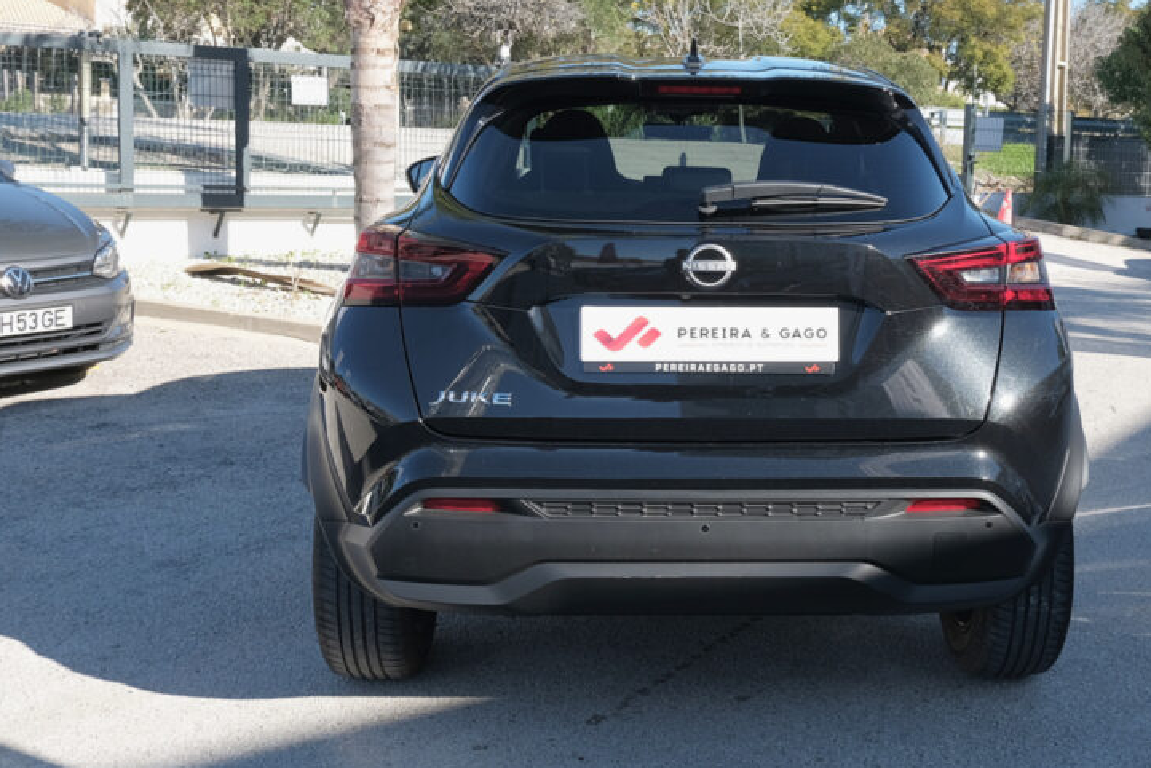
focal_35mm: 44
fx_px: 1407
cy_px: 335
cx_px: 699
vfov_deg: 30.5
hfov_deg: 44.2
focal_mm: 20.9
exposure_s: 1/100
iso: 160
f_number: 9
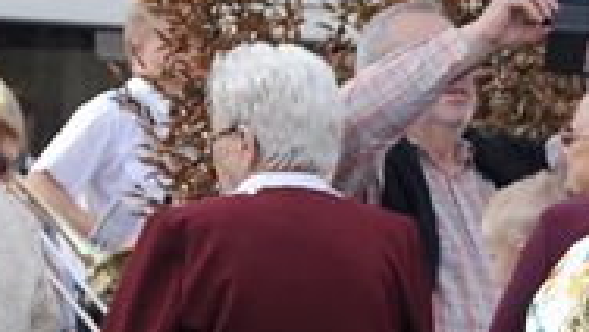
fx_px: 6891
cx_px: 736
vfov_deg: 2.8
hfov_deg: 4.9
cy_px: 587
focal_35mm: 441
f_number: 5.3
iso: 400
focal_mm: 62
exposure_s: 1/400
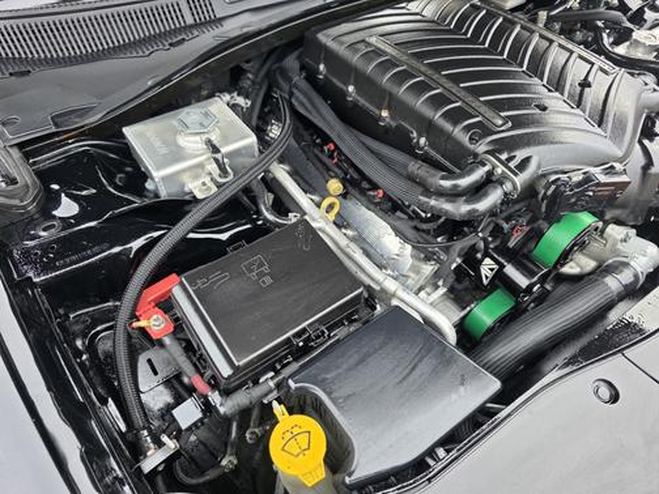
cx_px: 330
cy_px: 247
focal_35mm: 23
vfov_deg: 58.9
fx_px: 438
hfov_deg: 73.9
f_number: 1.7
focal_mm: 6.3
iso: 50
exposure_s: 1/180
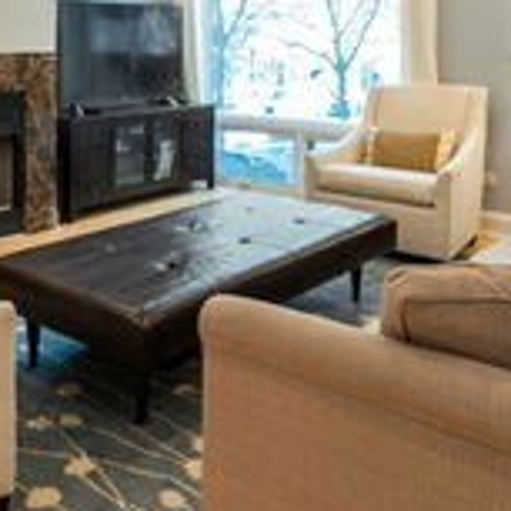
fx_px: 668
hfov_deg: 40.9
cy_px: 20
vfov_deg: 38.0
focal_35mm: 40
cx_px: 144
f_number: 11
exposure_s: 1.3
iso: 200
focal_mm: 15
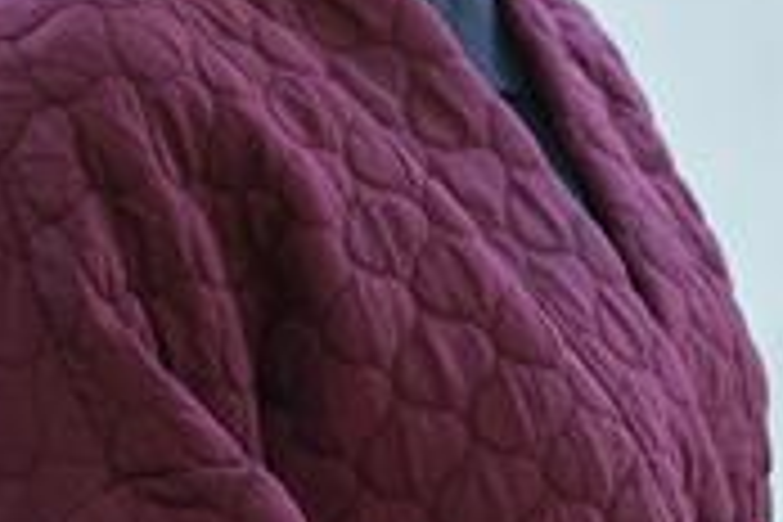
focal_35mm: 294
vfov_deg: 4.7
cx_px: 297
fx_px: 6394
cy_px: -176
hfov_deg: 7.0
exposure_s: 1/125
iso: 500
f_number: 4.5
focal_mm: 110
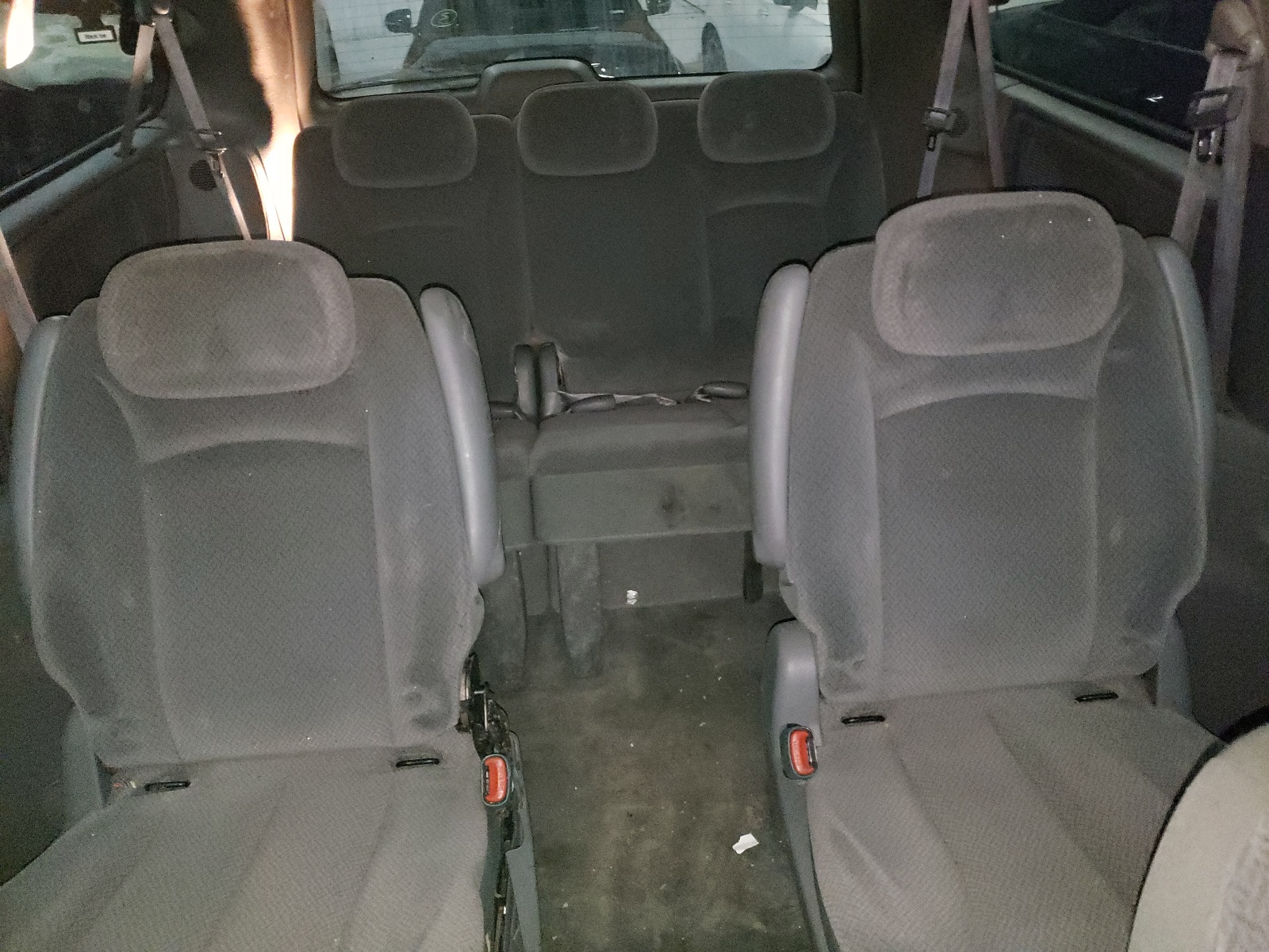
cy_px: 476
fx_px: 953
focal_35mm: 26
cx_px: 634
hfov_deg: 67.3
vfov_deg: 53.1
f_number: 1.5
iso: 1083
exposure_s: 1/24
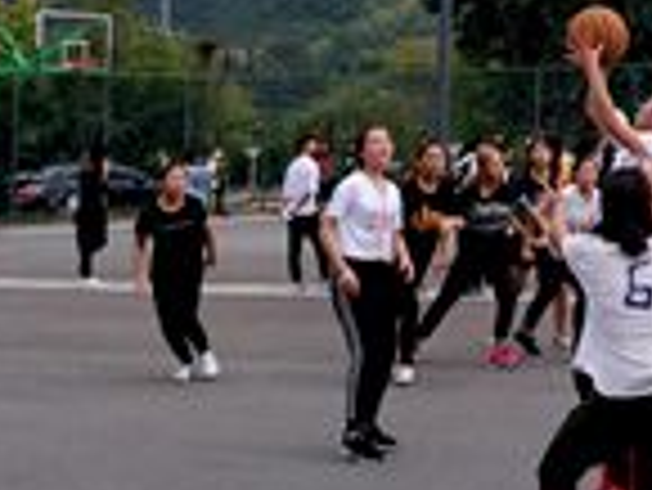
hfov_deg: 19.3
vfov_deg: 15.4
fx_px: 1753
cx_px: 872
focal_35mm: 93
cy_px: -79
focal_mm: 4.73
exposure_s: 1/894
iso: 100
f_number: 2.2
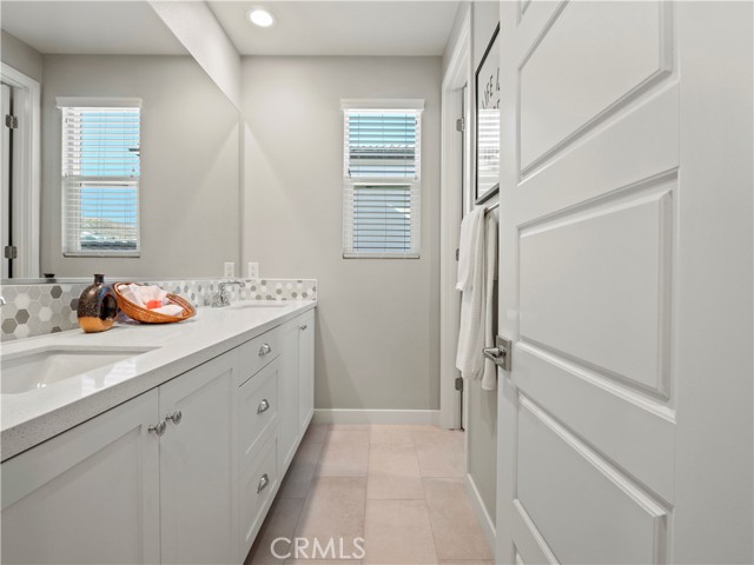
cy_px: 282
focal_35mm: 16
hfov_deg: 94.5
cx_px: 377
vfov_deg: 78.1
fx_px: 349
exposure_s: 1/3
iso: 200
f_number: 9
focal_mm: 8
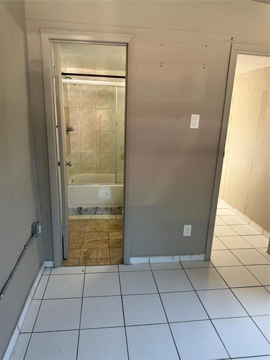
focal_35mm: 24
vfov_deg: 71.6
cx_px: 135
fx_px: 250
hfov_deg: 56.8
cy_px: 180
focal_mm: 6.76
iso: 200
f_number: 1.78
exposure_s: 1/210
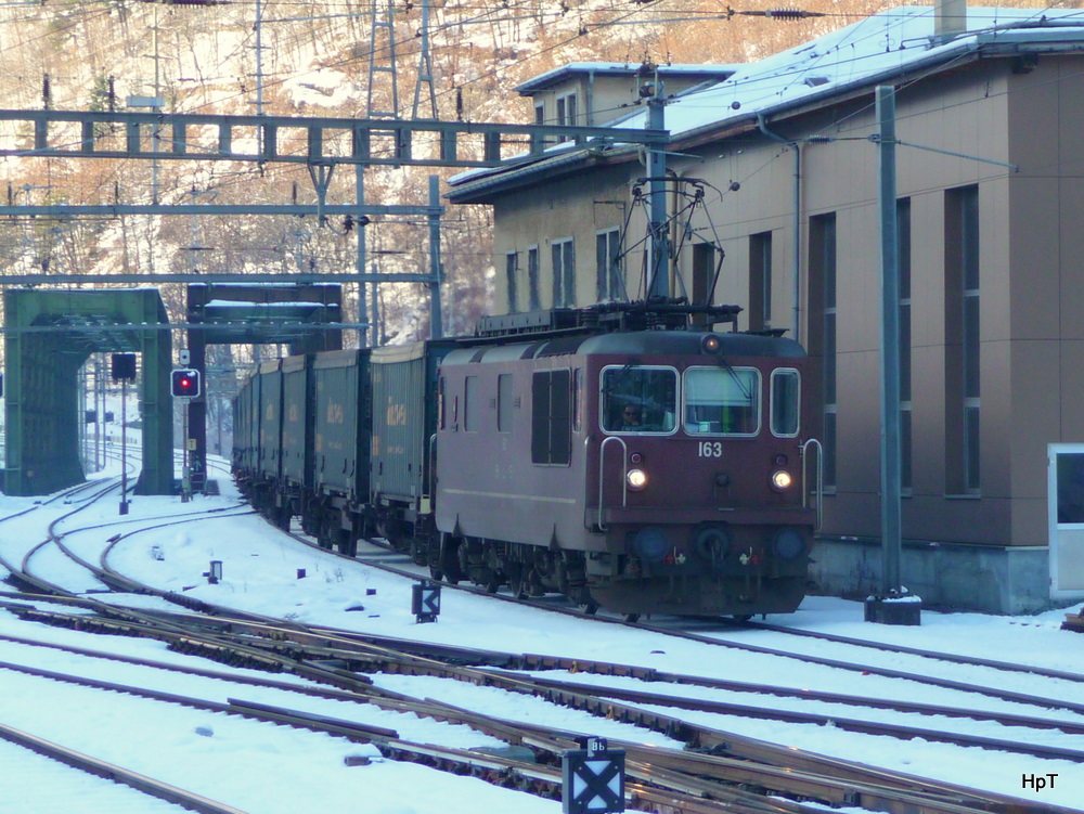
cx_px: 542
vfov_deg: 15.4
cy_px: 407
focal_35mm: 96
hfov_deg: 20.4
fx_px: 3008
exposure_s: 1/160
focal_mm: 16.3
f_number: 4.7
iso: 100
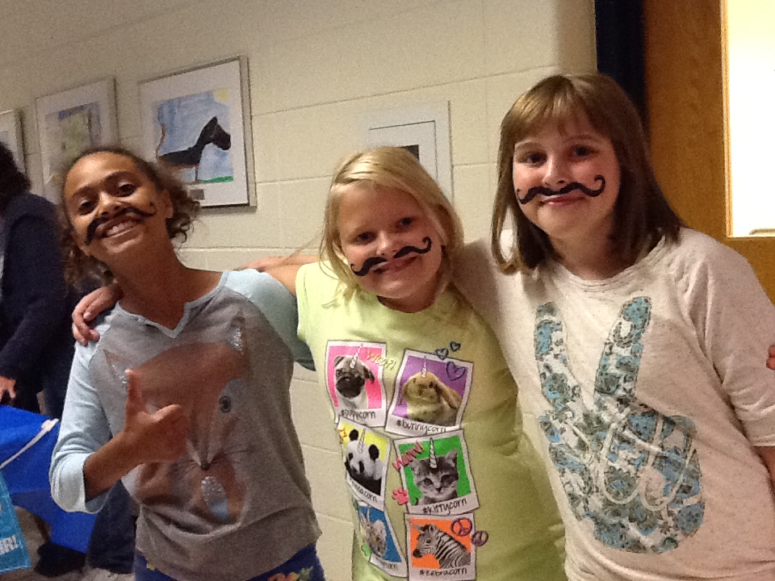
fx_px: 985
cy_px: 290
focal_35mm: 44
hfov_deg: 42.9
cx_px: 388
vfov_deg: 32.9
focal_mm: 2.03
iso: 250
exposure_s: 1/30
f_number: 2.4
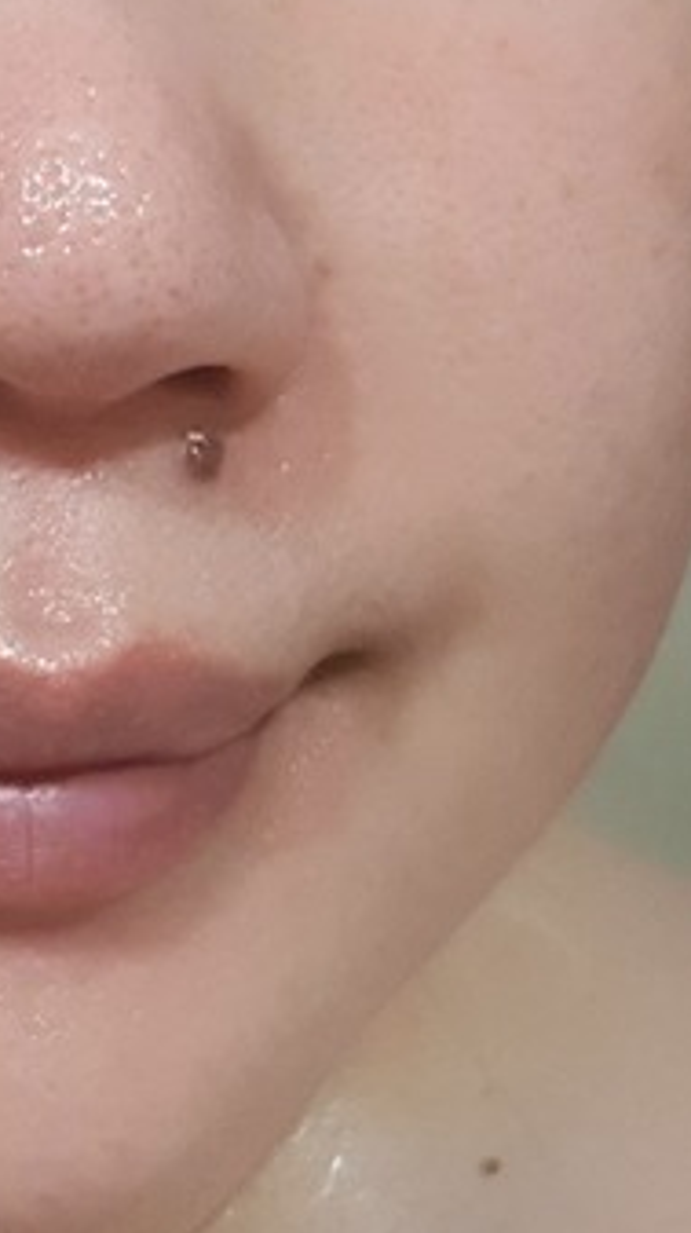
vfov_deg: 24.4
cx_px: -117
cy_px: 459
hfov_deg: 13.5
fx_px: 2840
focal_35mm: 87
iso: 160
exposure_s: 1/40
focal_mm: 2.92
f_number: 1.7
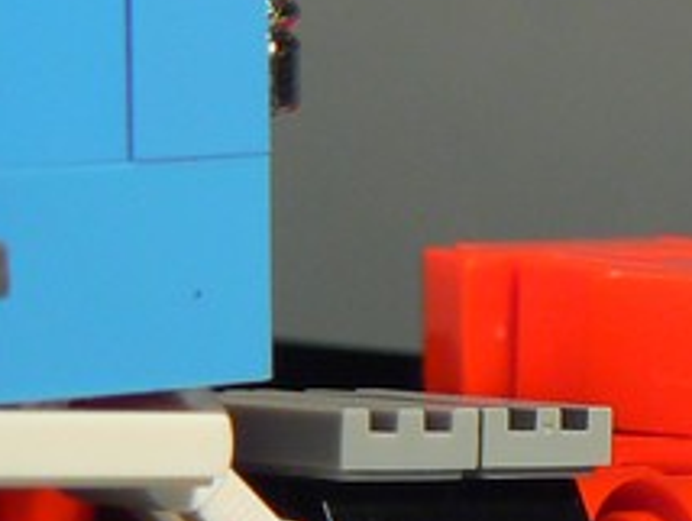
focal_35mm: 381
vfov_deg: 3.9
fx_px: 7625
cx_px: 715
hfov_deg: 5.2
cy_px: 453
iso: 80
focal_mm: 16.9
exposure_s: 1/10
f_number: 3.2
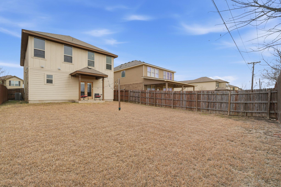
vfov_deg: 73.7
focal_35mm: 16
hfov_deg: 96.7
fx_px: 125
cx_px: 140
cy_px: 94
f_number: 8
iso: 100
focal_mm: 16
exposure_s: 1/640
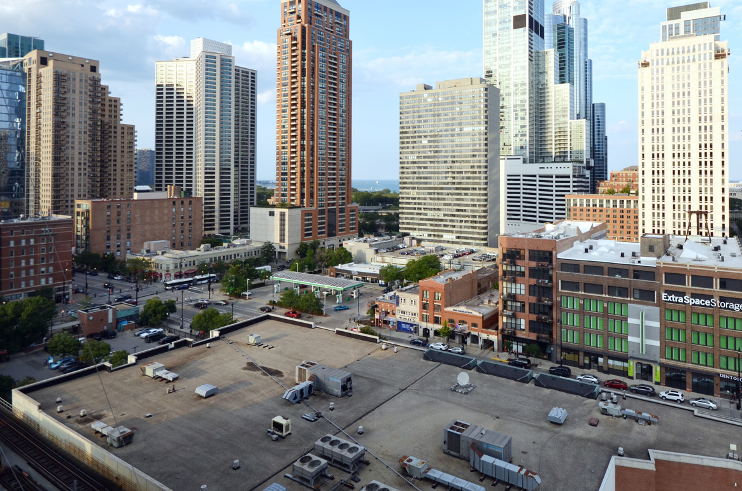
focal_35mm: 21
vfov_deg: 58.2
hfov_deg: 79.7
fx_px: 432
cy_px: 173
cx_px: 467
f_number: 6.3
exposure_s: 1/200
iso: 100
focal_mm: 10
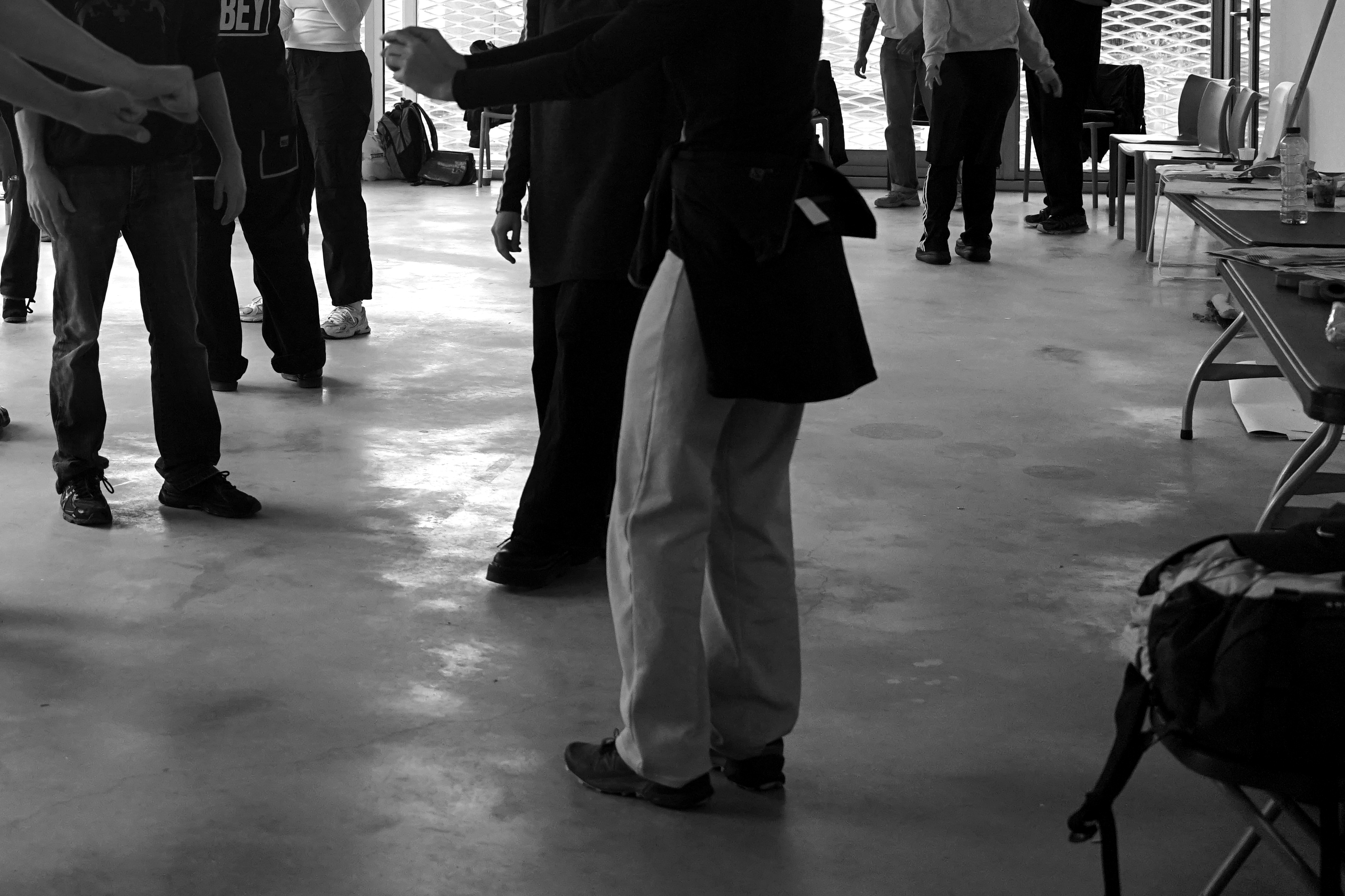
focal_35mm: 65
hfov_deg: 30.0
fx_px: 2428
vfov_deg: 20.5
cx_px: 219
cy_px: 79
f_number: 4
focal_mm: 35
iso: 1000
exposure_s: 1/160
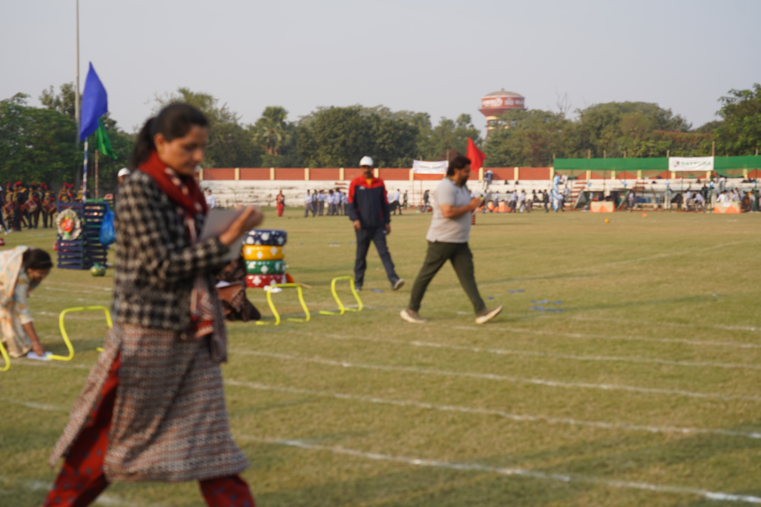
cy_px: 254
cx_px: 380
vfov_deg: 27.0
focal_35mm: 50
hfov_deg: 39.6
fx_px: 1057
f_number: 4.5
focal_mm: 50
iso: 100
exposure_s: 1/320
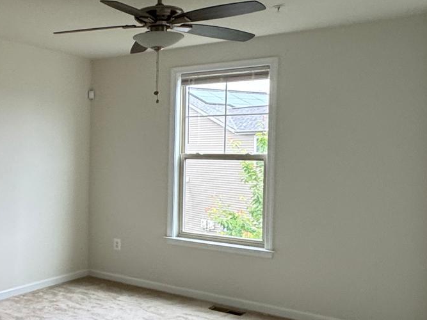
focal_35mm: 43
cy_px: 166
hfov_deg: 38.1
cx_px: -17
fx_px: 530
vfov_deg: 33.6
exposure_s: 1/120
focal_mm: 2.22
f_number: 2.2
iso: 200
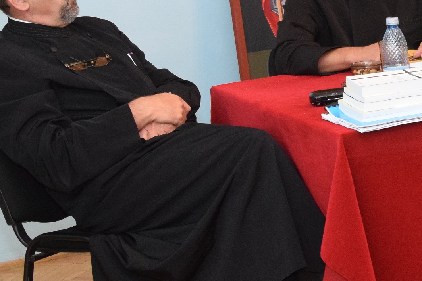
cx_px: 459
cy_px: 40
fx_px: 1489
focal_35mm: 127
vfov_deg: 10.8
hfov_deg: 15.7
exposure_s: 1/60
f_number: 6.3
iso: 2500
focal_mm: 30
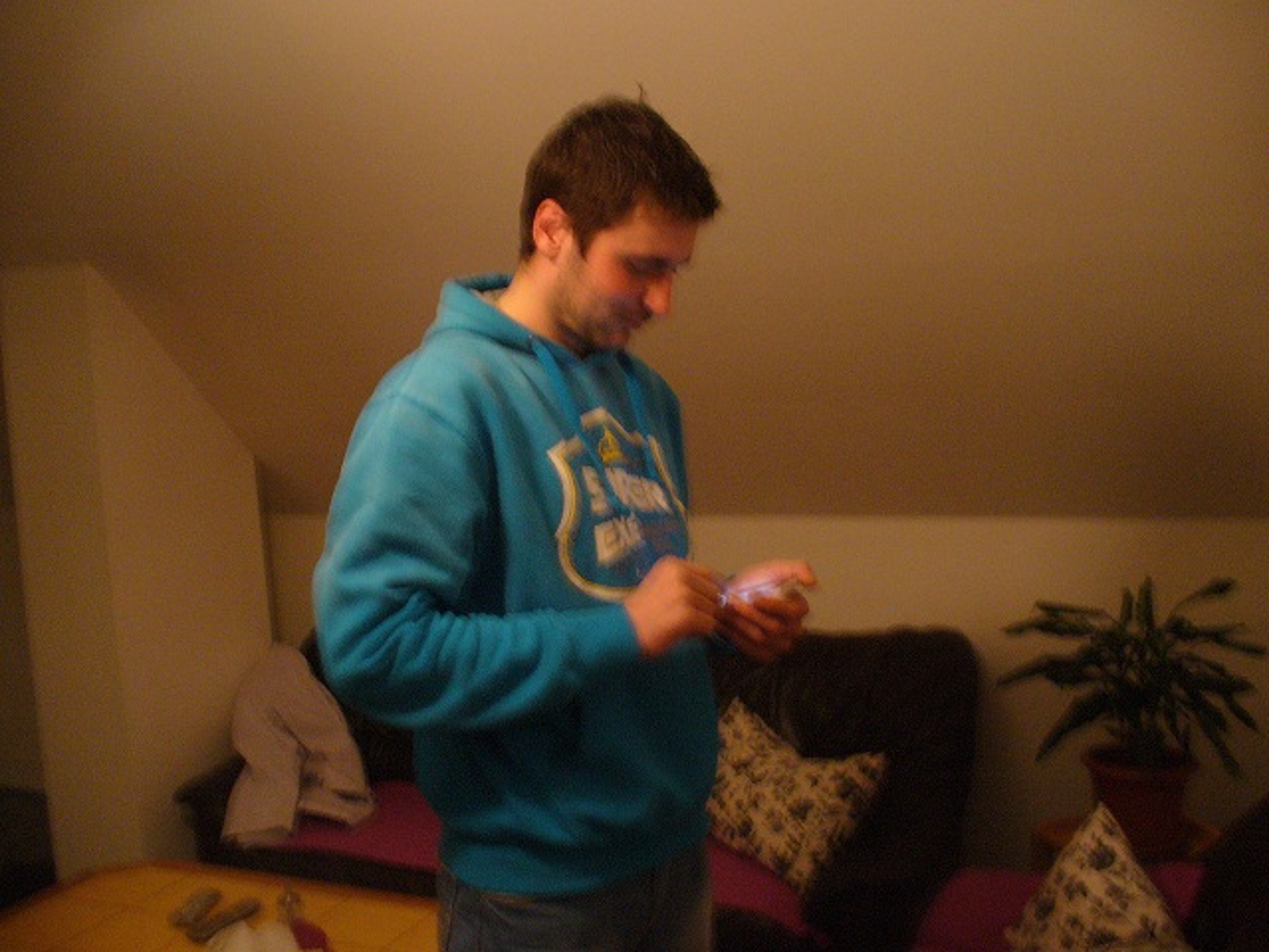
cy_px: 476
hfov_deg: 50.1
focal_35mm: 37
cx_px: 634
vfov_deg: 38.7
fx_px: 1356
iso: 200
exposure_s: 1/8
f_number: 2.8
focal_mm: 6.1
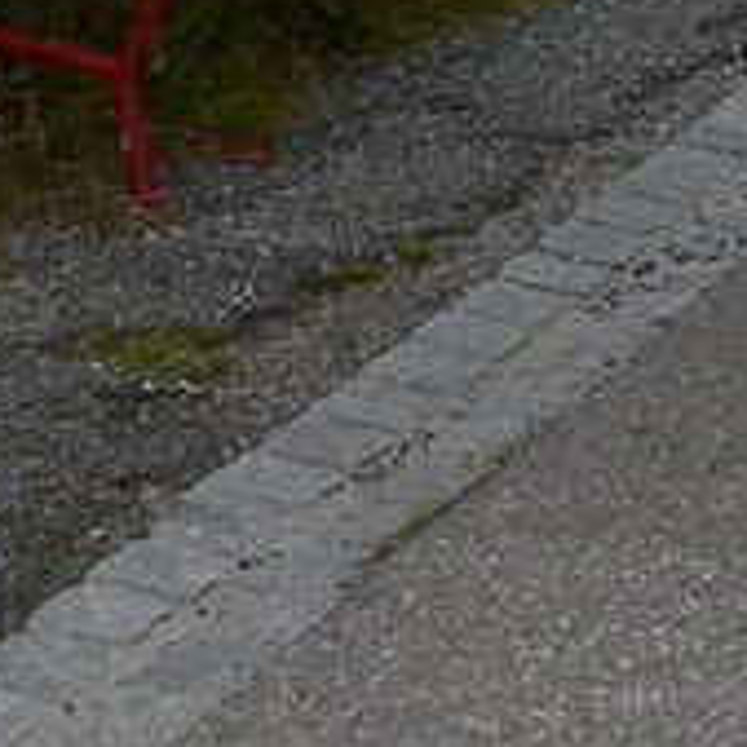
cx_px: 1777
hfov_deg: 8.3
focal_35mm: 194
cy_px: -1008
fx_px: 4736
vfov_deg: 8.3
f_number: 2.8
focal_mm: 6.5
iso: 80
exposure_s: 1/400
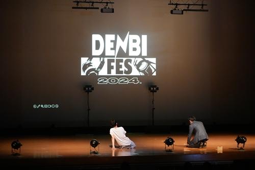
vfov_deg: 13.0
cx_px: 128
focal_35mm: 105
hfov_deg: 19.5
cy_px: 85
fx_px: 743
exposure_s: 1/15
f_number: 4.5
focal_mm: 70
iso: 6400
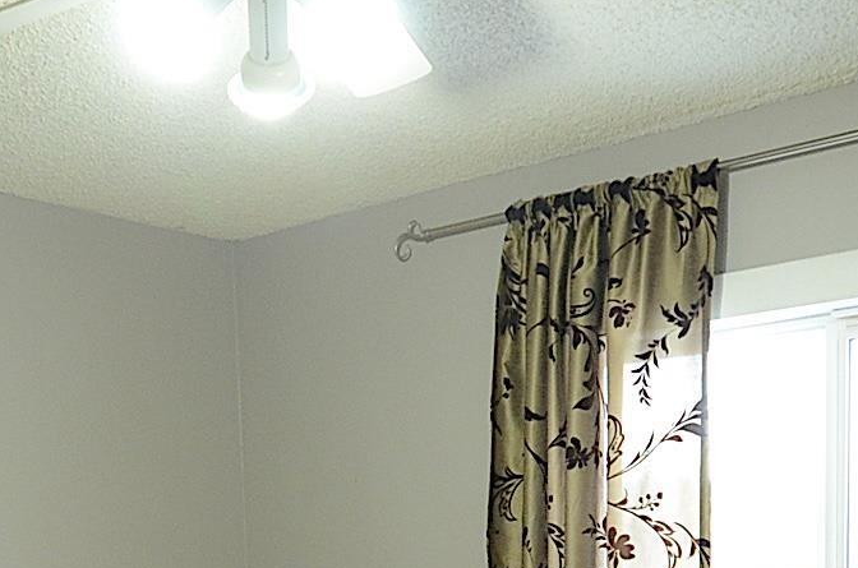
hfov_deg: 36.0
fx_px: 1308
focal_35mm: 55
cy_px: 768
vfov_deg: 21.7
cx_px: 305
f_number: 4.5
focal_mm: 10
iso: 1000
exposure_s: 1/40
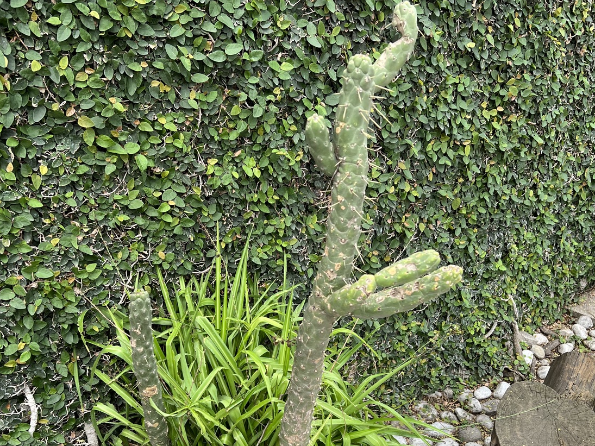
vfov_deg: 36.9
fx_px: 653
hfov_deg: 49.0
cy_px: 332
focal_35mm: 38
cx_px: 293
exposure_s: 1/121
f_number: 1.5
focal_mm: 5.7
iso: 64
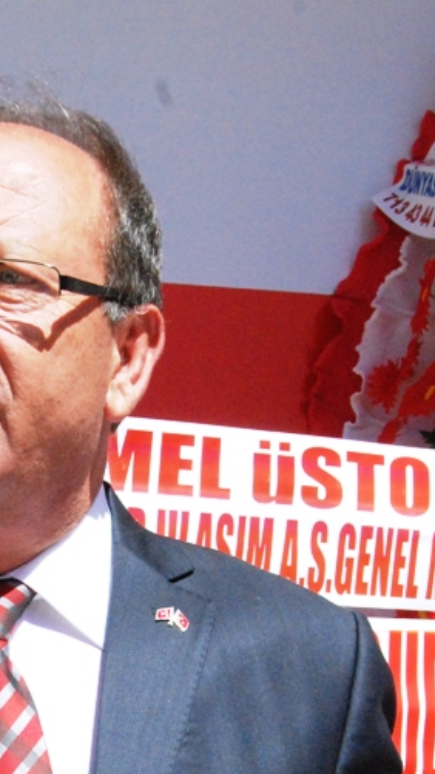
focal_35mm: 115
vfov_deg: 18.2
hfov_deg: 10.5
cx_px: 32
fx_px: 2361
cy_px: 750
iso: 1600
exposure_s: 1/800
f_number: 14
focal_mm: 32
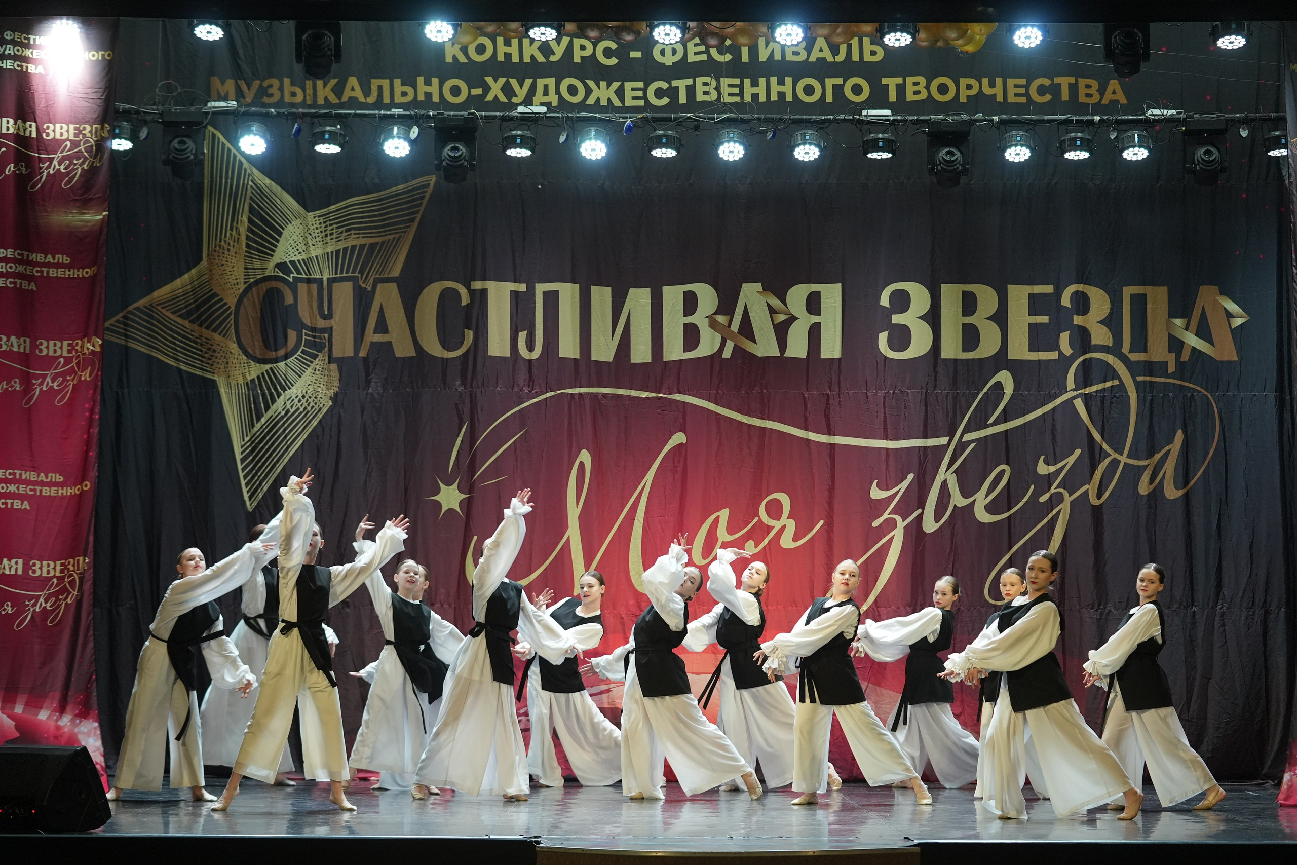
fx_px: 3242
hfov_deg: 22.6
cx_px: 648
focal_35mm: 90
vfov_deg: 15.2
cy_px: 432
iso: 2000
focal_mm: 90
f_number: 2.8
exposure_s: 1/400
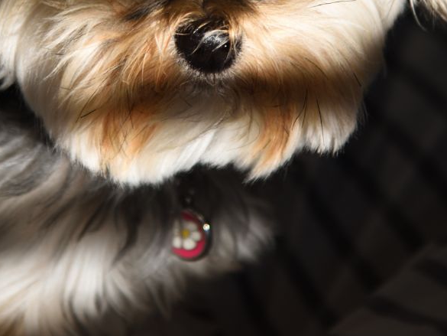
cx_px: 193
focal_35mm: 404
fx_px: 5218
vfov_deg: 3.7
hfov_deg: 4.9
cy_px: -29
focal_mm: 120
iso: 100
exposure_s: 1/160
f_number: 4
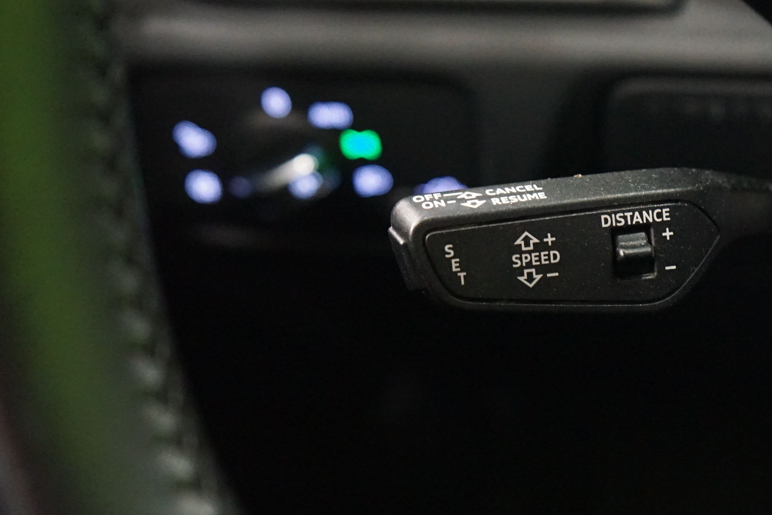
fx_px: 1565
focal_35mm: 73
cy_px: 235
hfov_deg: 27.3
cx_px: 576
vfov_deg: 18.7
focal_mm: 46
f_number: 4.5
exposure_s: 1/8
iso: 6400
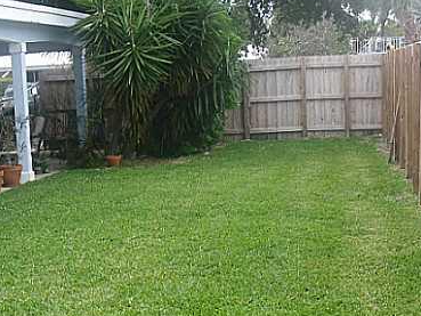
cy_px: 287
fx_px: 949
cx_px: 195
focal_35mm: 78
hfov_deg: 25.0
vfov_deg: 18.6
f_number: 3.1
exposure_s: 1/125
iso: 100
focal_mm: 6.3
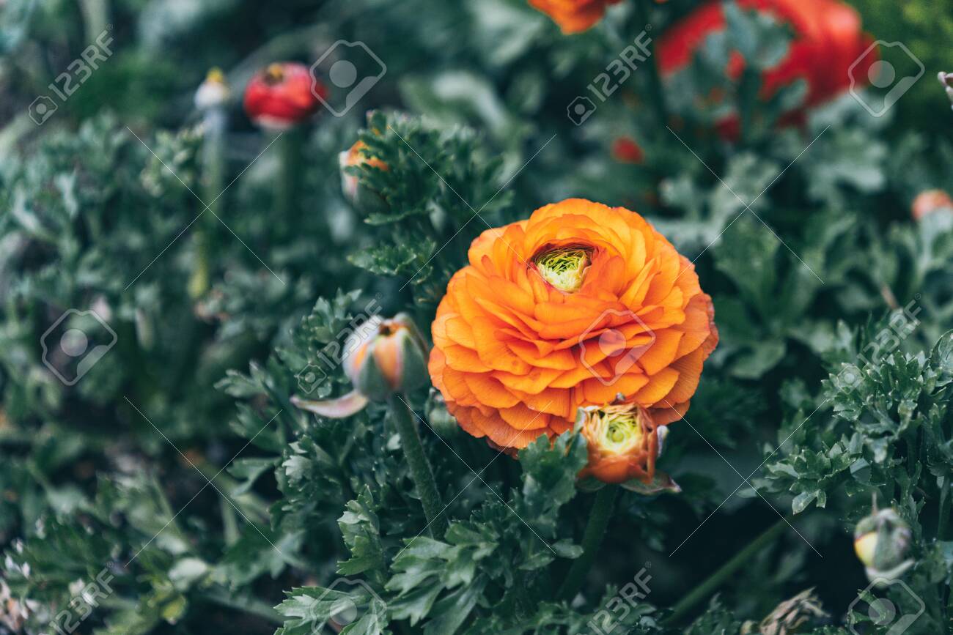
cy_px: 318
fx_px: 5295
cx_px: 476
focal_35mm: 200
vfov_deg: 6.9
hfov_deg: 10.3
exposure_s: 1/2000
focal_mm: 200
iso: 1250
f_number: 4
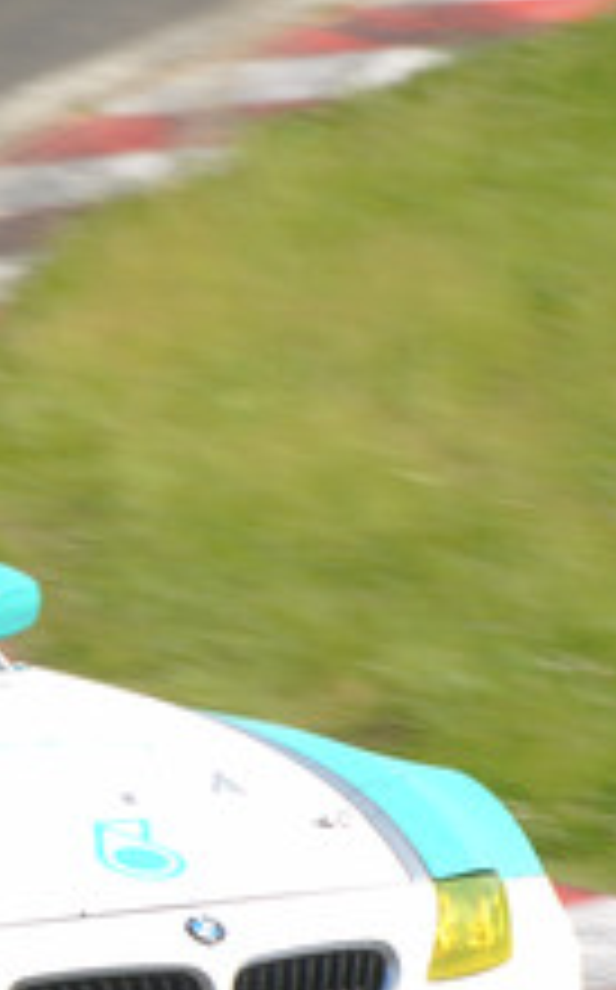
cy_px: 801
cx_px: -616
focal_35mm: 1334
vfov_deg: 1.6
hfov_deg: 1.0
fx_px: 35926
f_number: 11
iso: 100
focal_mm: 300
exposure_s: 1/160
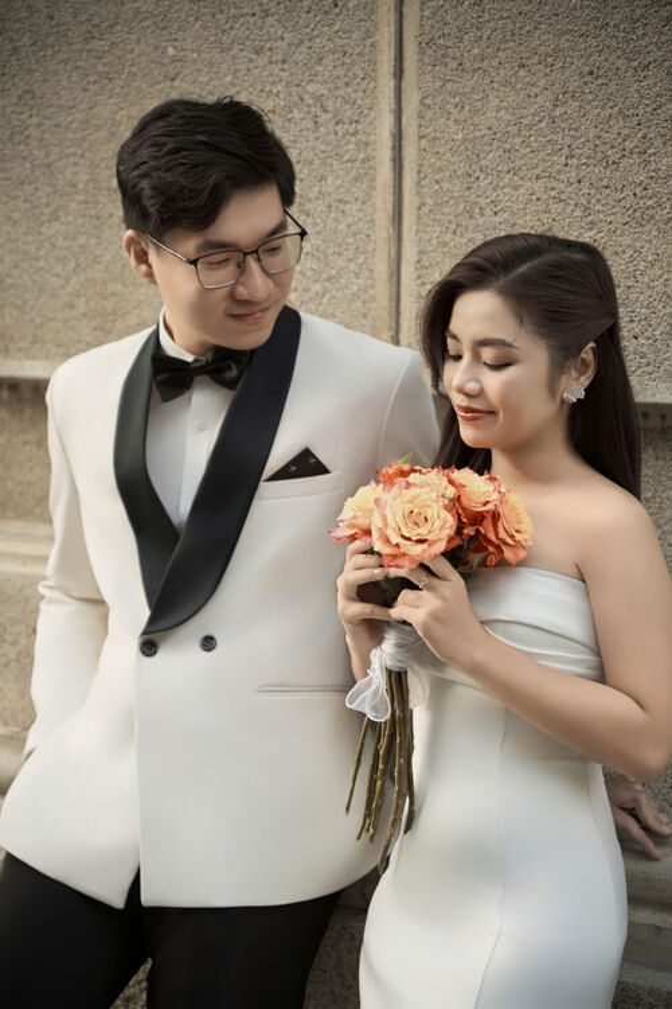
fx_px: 2100
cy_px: 504
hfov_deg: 18.2
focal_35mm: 75
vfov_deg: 27.0
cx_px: 336
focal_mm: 75
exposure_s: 1/160
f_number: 2.8
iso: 320
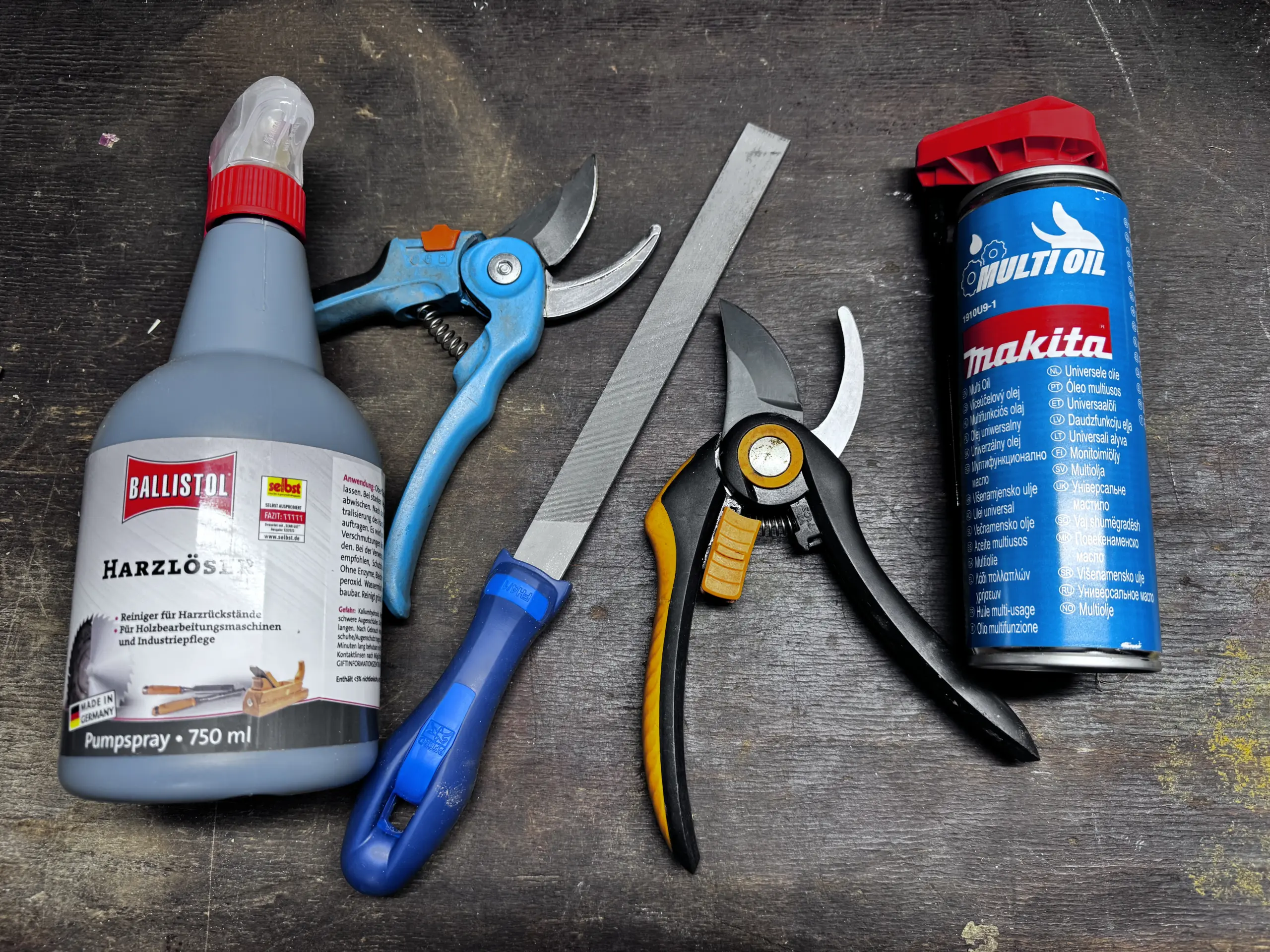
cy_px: 476
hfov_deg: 71.6
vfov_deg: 56.8
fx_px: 881
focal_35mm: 24
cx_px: 635
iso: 160
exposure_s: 1/50
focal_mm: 6.76
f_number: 1.78
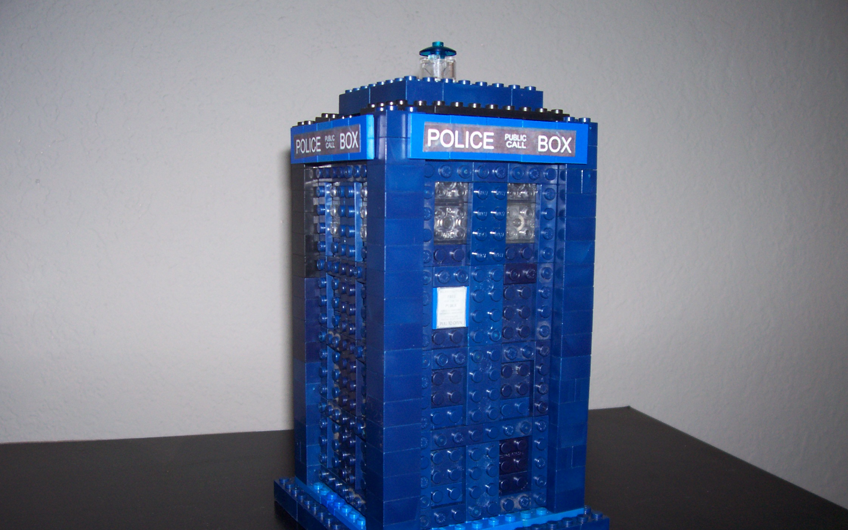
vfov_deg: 34.3
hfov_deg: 52.7
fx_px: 855
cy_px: 319
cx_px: 429
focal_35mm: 37
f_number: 2.7
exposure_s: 1/64
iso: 80
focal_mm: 5.6
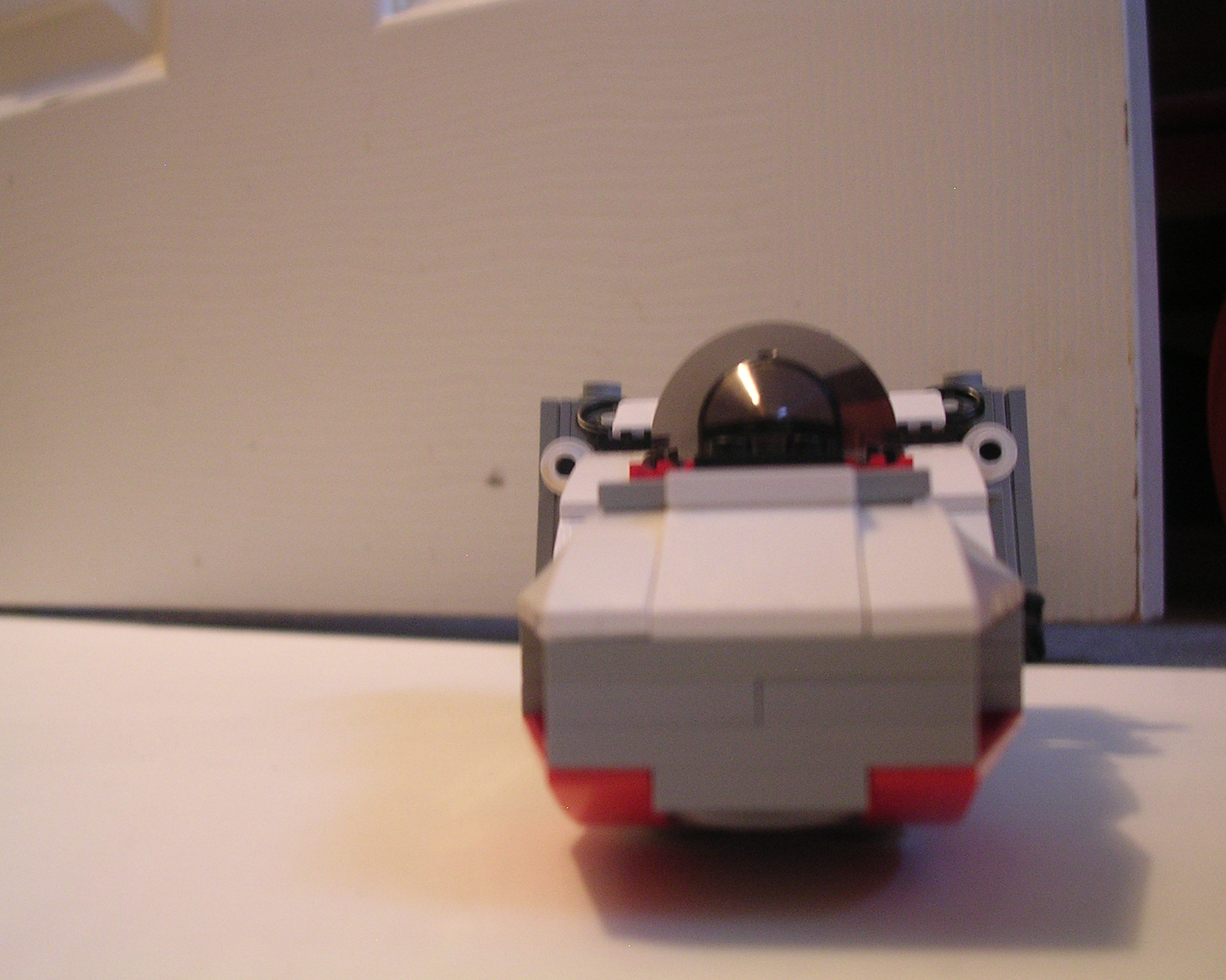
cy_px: 487
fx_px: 1451
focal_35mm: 40
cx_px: 600
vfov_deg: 37.3
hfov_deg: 45.8
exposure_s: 1/3.6
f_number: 2.8
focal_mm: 5.8
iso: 222
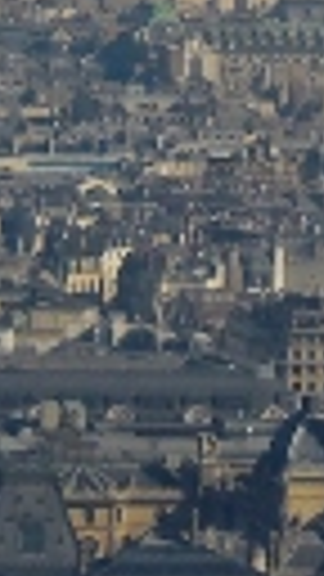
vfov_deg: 2.0
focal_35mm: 1058
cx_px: 135
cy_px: 650
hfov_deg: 1.1
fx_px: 16159
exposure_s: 1/320
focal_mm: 35.1
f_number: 5.6
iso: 125
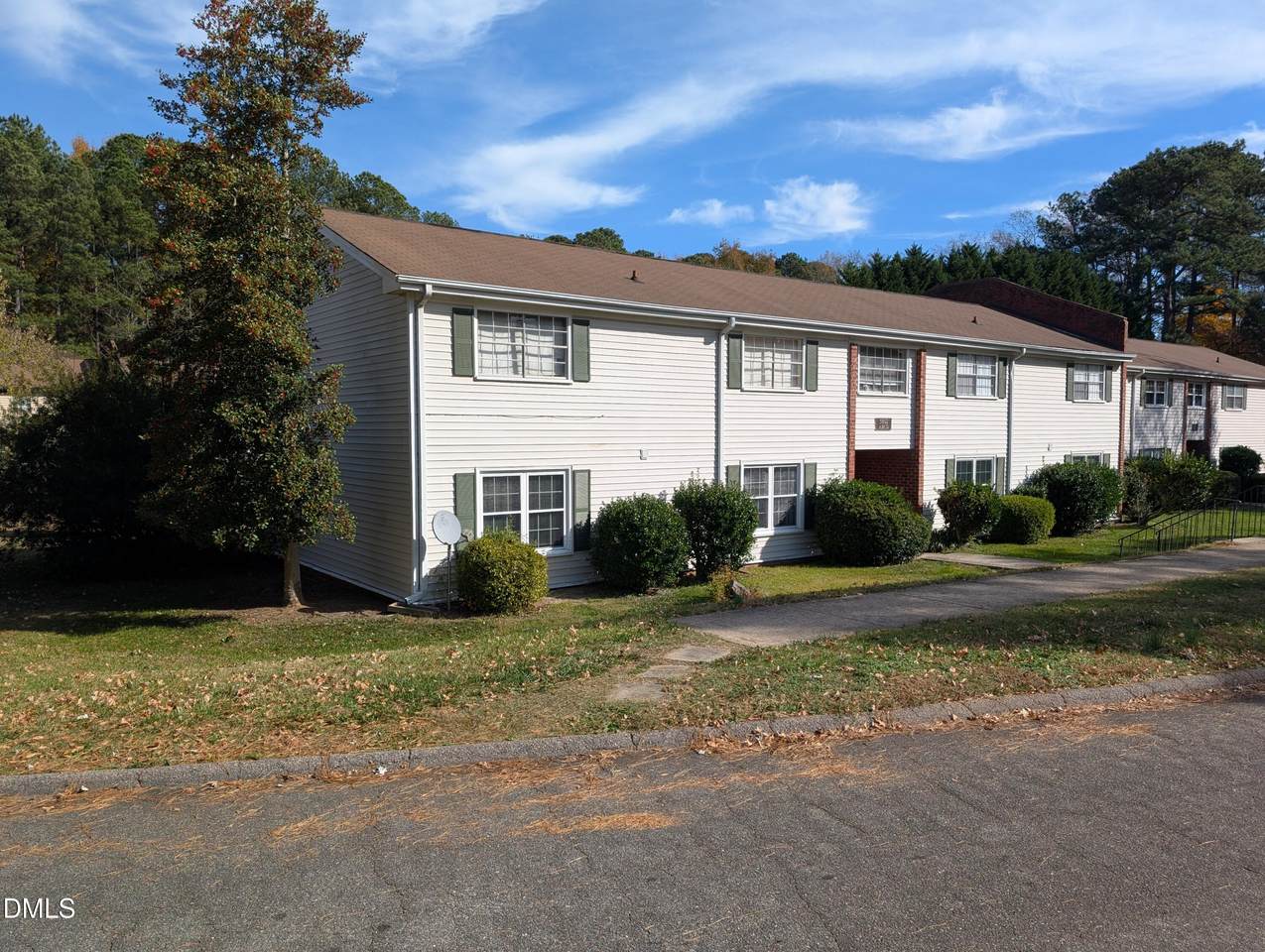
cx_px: 632
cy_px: 476
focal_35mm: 24
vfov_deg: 56.9
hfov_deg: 71.5
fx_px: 878
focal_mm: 6.9
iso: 23
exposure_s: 1/992
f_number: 1.68
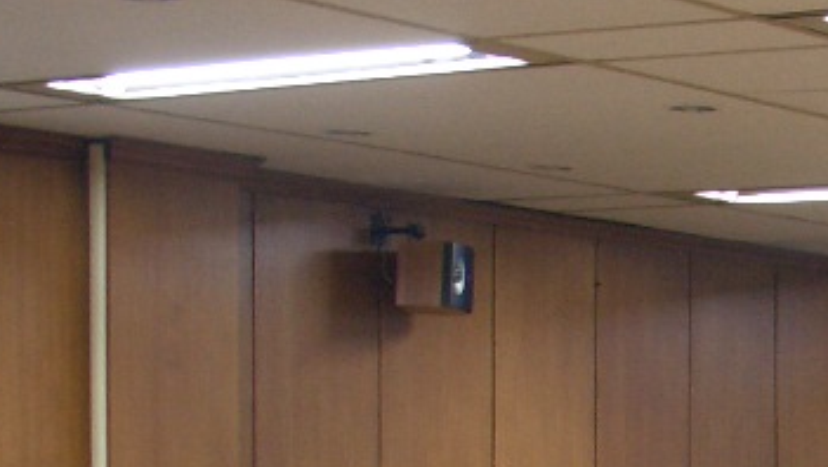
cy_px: 866
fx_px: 2878
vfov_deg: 8.9
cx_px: 1021
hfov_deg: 15.7
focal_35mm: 131
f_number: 2.8
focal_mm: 7.1
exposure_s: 1/30
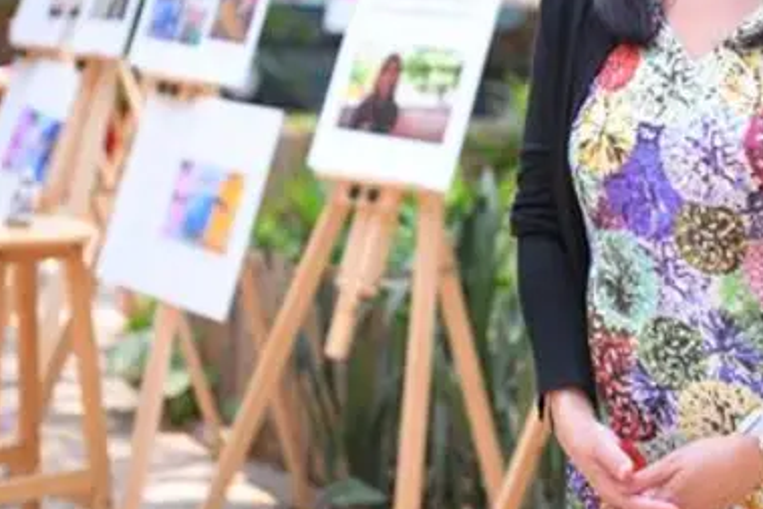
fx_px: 2269
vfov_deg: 12.7
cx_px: 473
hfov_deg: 19.1
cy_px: 76
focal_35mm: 107
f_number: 2.8
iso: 100
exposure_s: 1/160
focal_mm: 52
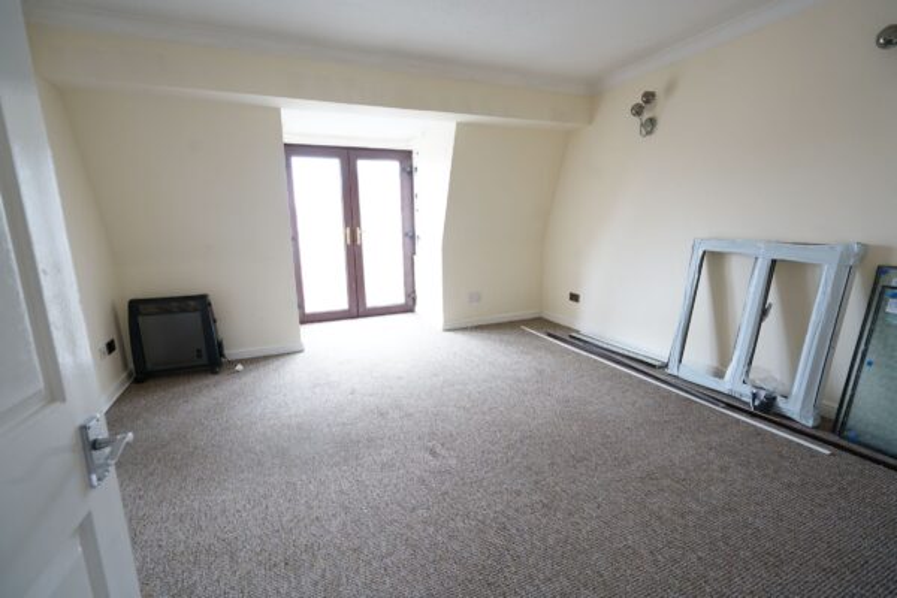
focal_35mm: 16
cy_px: 299
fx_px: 399
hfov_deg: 96.7
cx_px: 448
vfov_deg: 73.7
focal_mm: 16
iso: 400
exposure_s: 1/20
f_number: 5
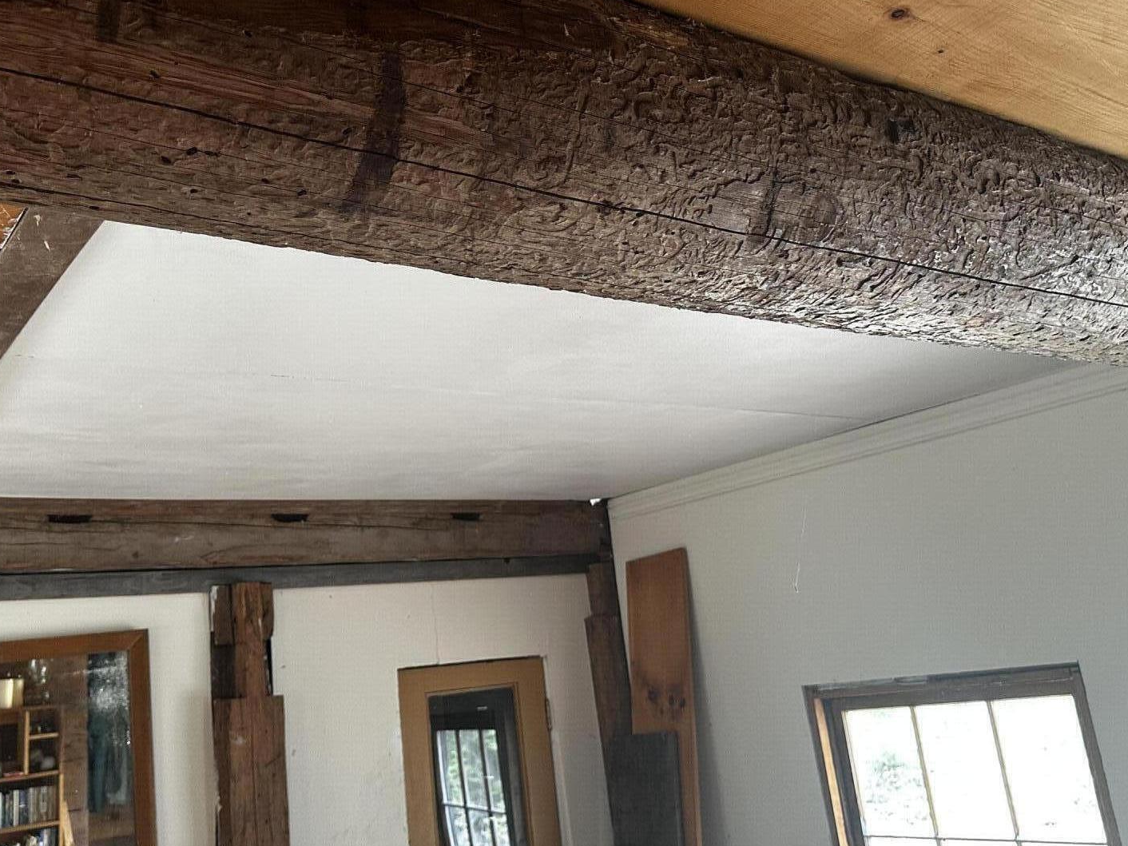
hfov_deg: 53.9
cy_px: 375
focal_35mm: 34
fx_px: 1108
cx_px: 520
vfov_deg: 41.7
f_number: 1.78
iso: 250
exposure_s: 1/60
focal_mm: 6.86
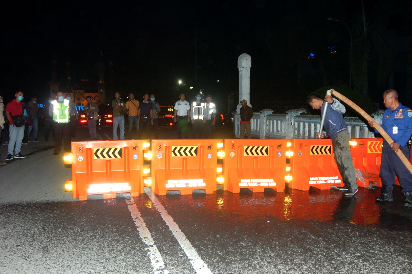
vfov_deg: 39.9
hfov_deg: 57.3
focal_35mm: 33
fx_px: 377
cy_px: 137
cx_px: 206
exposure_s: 1/80
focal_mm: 22
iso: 500
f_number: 4
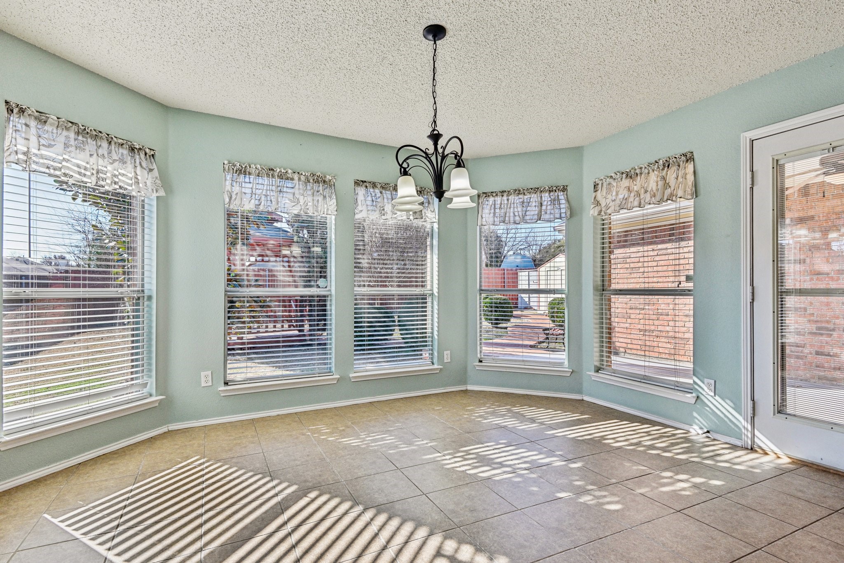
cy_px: 282
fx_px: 422
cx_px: 422
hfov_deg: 90.0
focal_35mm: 18
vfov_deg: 67.4
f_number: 8
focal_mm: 18
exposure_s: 1/250
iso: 400
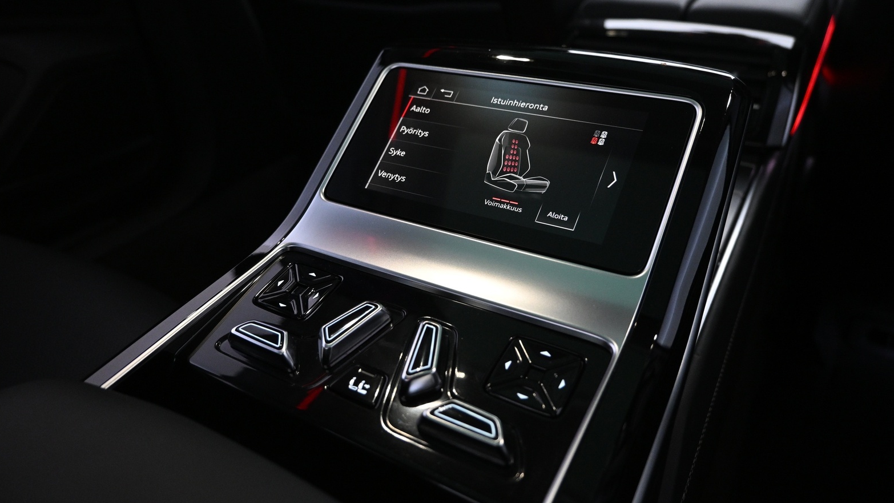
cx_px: 436
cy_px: 244
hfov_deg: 71.9
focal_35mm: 26
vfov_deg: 44.4
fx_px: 616
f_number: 3.5
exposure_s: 1/25
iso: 1600
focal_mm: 16
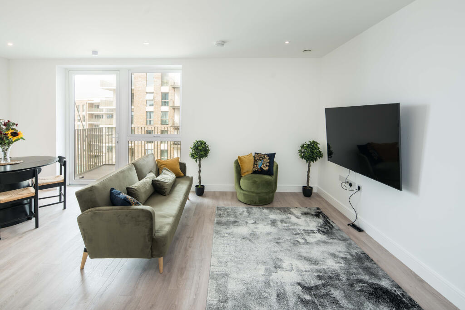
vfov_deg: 70.5
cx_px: 232
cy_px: 155
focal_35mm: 17
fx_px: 220
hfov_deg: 93.3
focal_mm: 17
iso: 250
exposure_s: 1/10
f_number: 8
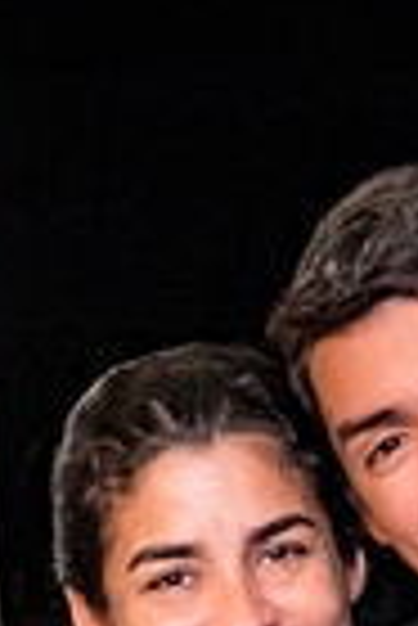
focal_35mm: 192
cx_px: 405
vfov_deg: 9.6
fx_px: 3335
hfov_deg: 7.1
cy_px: 1434
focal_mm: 24
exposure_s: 1/250
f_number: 2.8
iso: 2500
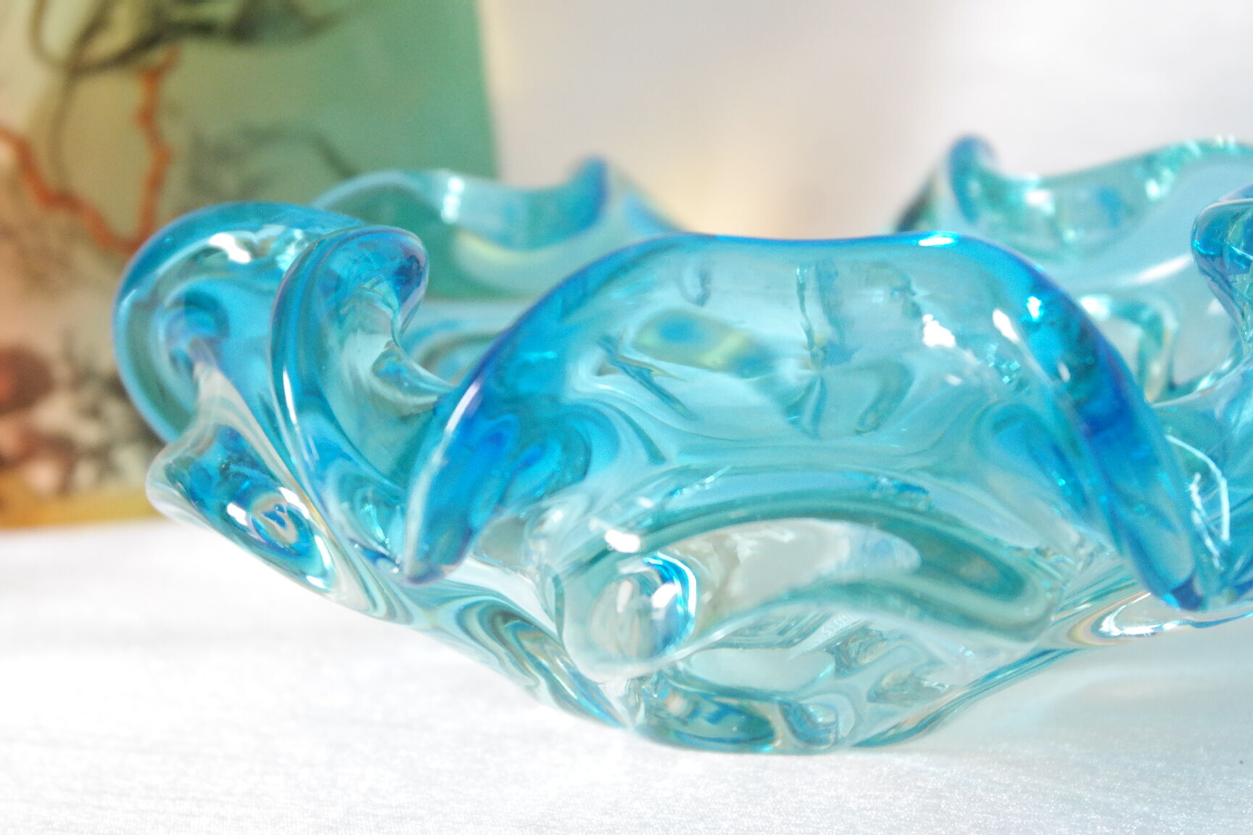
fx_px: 2680
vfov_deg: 17.7
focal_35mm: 77
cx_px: 626
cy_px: 418
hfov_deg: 26.3
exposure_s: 1/30
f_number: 5.6
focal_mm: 50
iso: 1600
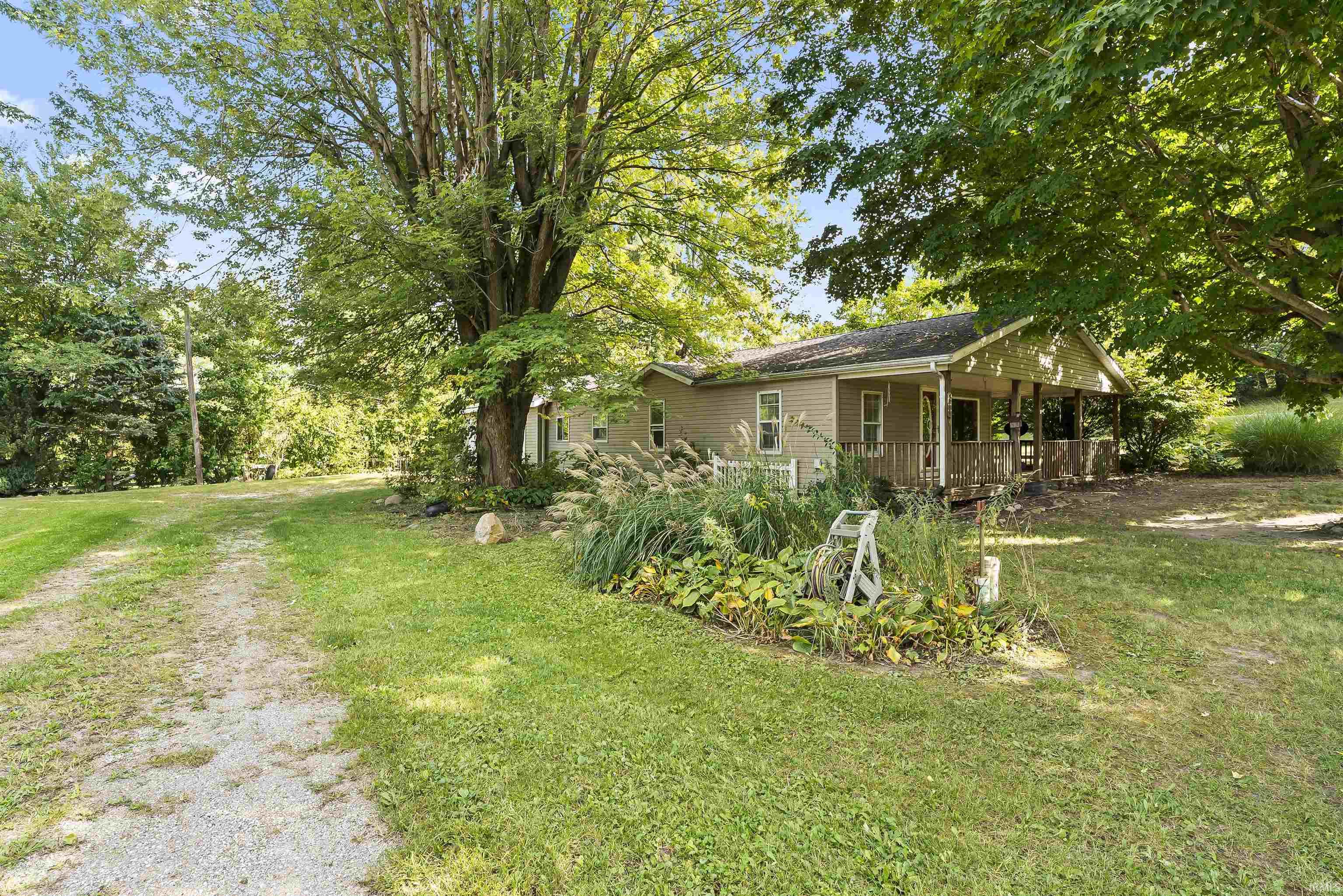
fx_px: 597
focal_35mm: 16
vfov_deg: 73.8
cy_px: 448
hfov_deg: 96.7
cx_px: 672
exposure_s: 1/8
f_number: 8
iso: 100
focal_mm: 16
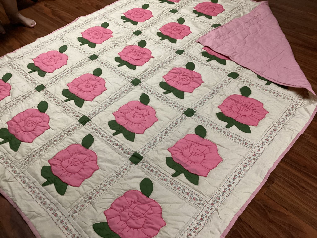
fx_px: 284
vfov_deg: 45.4
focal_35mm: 31
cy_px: 119
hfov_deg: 58.3
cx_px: 158
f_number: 2.4
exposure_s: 1/60
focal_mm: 3.3
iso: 400
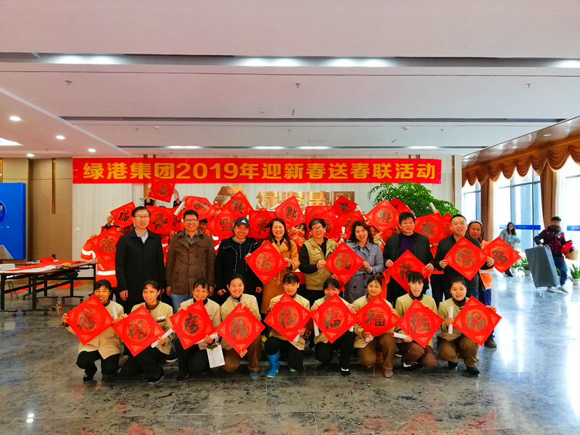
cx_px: 290
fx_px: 436
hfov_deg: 67.3
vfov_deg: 53.1
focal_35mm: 26
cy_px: 218
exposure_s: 1/40
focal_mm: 3.81
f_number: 2.2
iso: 200
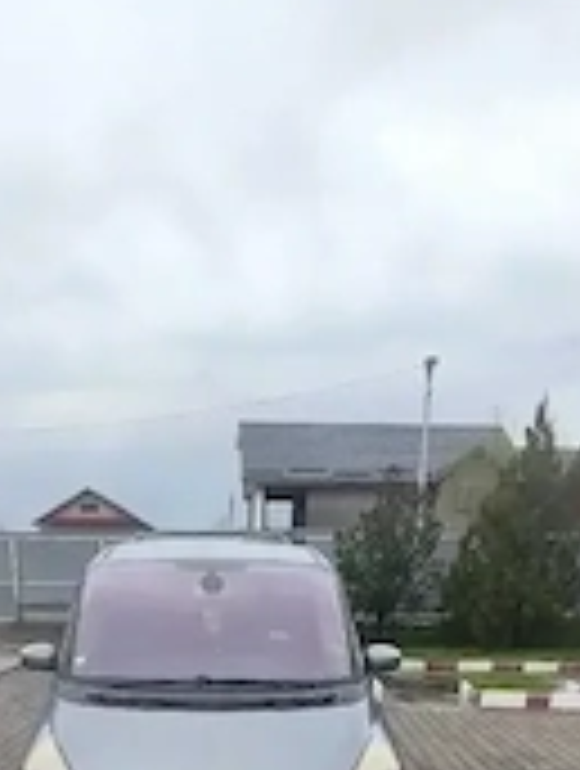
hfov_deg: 40.7
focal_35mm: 35
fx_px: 779
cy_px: 871
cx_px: 238
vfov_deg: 40.8
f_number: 2.2
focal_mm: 1.65
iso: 50
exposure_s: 1/357
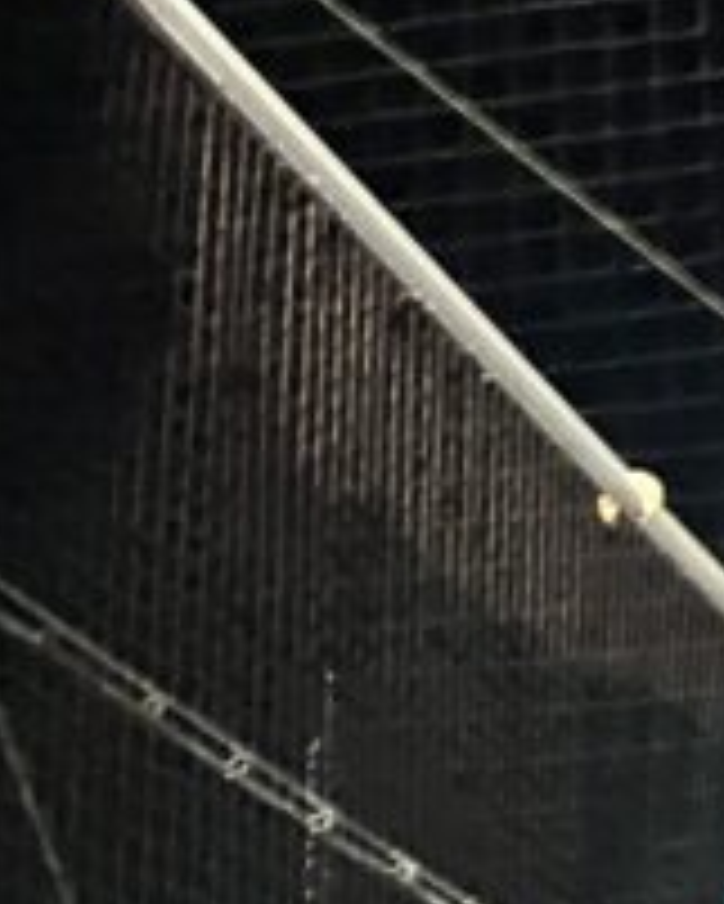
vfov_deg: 13.4
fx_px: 3720
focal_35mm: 139
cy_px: 1169
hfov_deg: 10.0
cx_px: 1619
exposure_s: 1/26
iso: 640
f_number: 1.8
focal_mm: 3.99
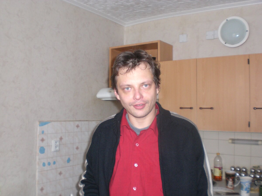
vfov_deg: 37.7
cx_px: 131
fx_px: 288
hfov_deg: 49.0
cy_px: 98
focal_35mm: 38
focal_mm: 6.3
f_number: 3.1
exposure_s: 1/60
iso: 200
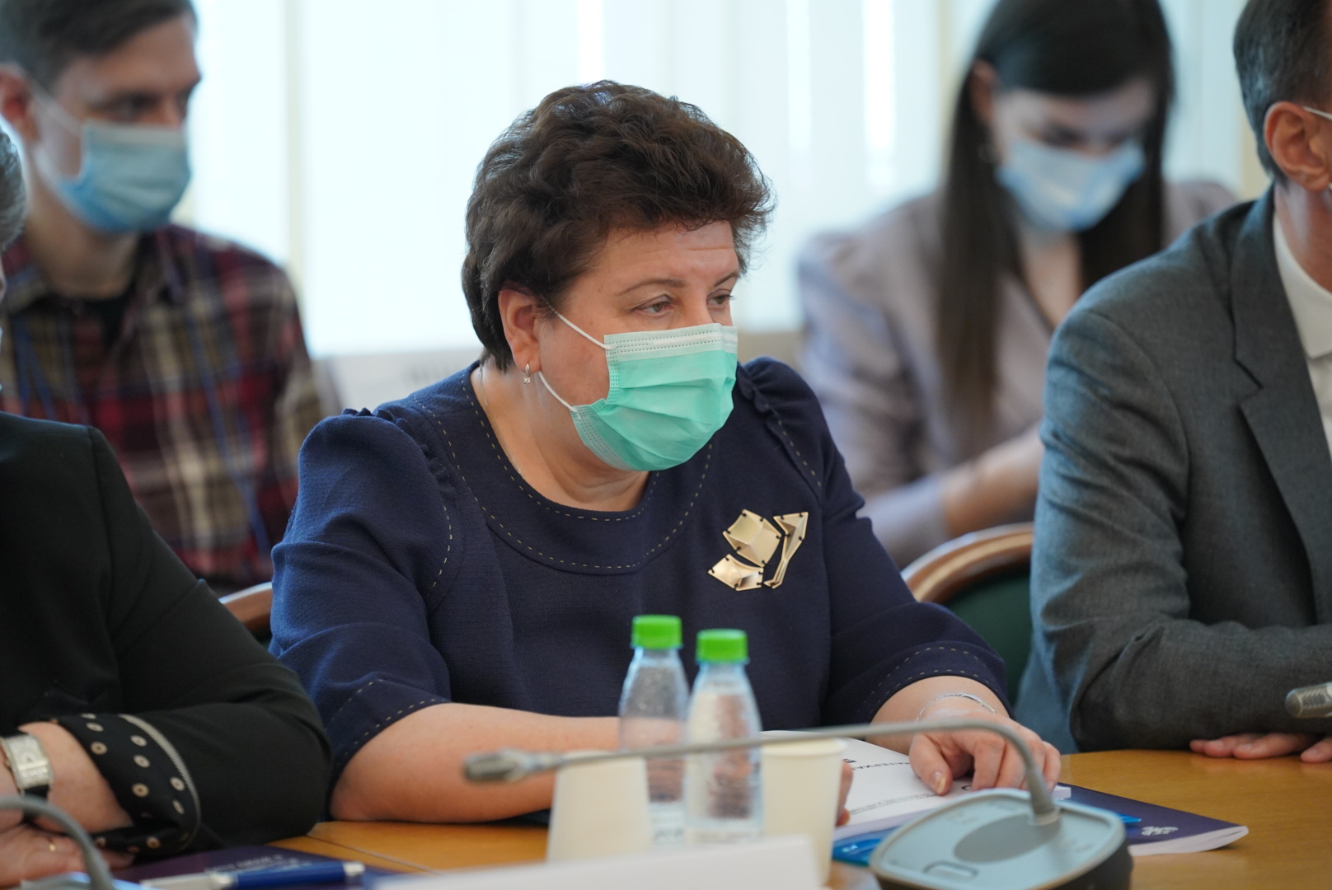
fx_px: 7405
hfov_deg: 10.3
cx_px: 666
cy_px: 445
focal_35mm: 200
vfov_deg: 6.9
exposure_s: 1/200
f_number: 3.2
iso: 2500
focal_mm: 200
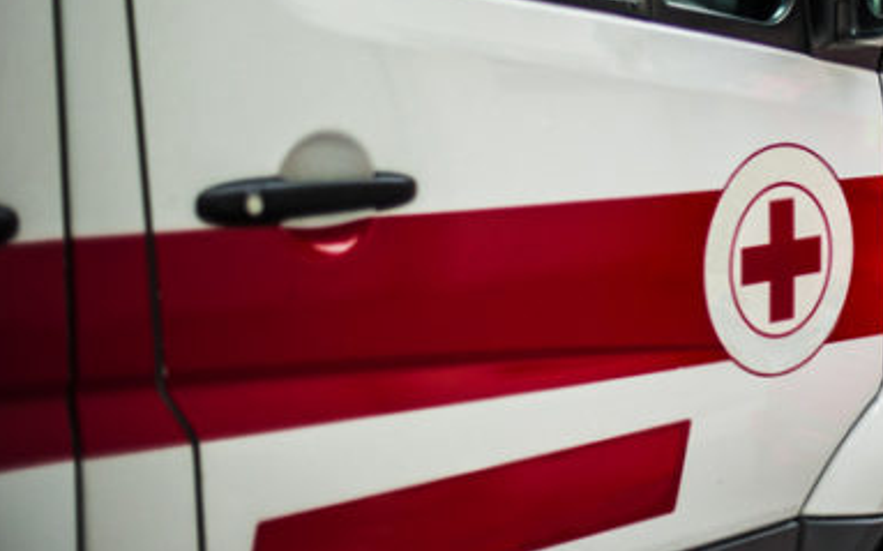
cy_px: 118
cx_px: 749
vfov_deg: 14.4
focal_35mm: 90
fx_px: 2165
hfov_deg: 22.6
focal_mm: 50
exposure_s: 1/8000
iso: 1250
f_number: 1.4
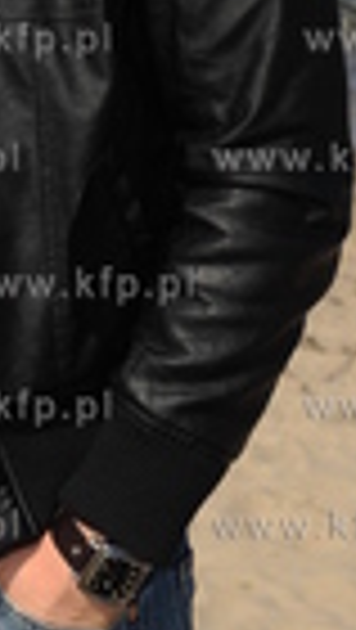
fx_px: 2210
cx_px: -68
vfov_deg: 15.7
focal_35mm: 132
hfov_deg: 9.1
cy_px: -90
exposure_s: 1/1000
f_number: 5.6
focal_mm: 44
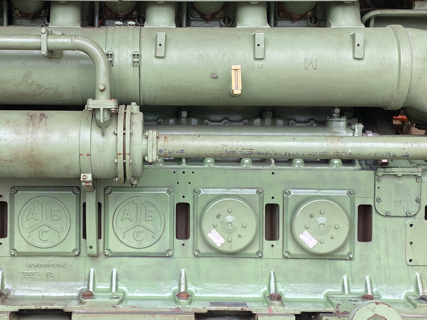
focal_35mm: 60
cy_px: 147
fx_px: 740
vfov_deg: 24.4
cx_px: 147
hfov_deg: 32.0
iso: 32
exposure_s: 1/252
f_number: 1.8
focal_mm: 4.25
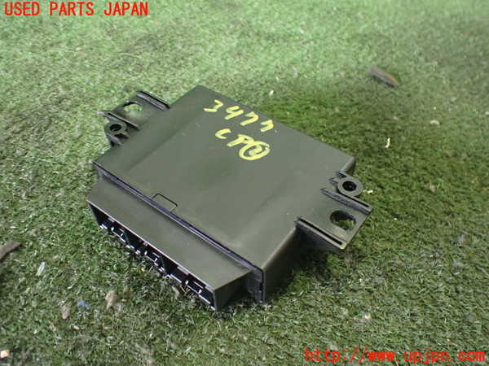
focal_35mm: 30
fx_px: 424
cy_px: 183
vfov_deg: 46.8
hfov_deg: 60.0
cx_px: 244
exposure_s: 1/30
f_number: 2.3
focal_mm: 5.4
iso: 800
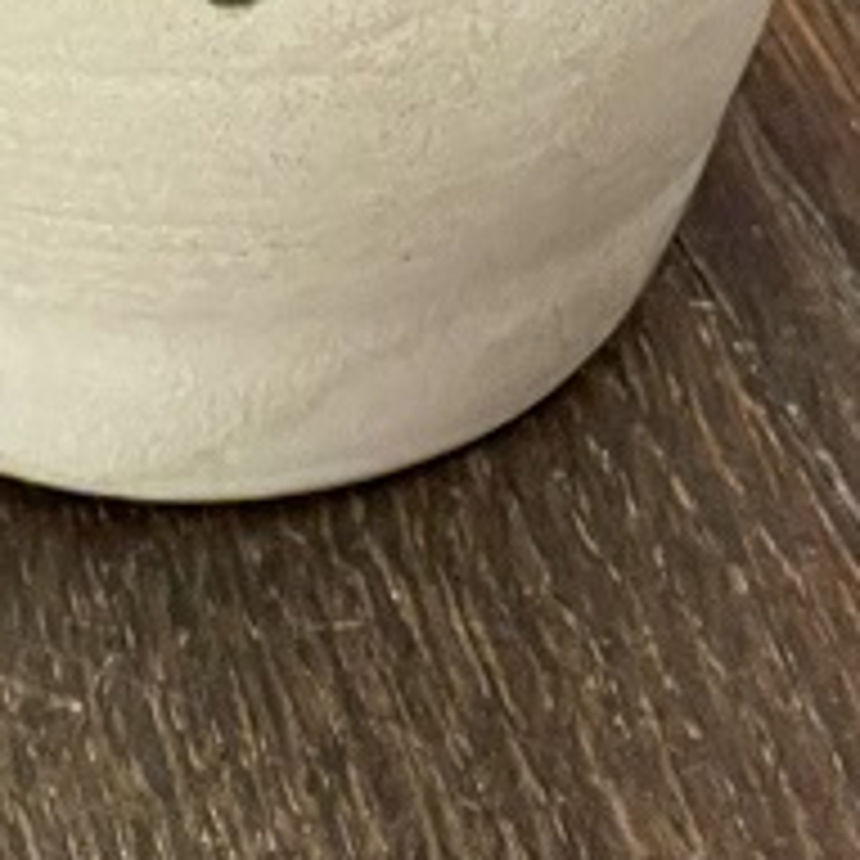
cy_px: -459
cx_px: 221
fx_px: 5425
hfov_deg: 9.1
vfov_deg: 8.8
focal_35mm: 193
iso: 1000
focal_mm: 6
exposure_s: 1/40
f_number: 2
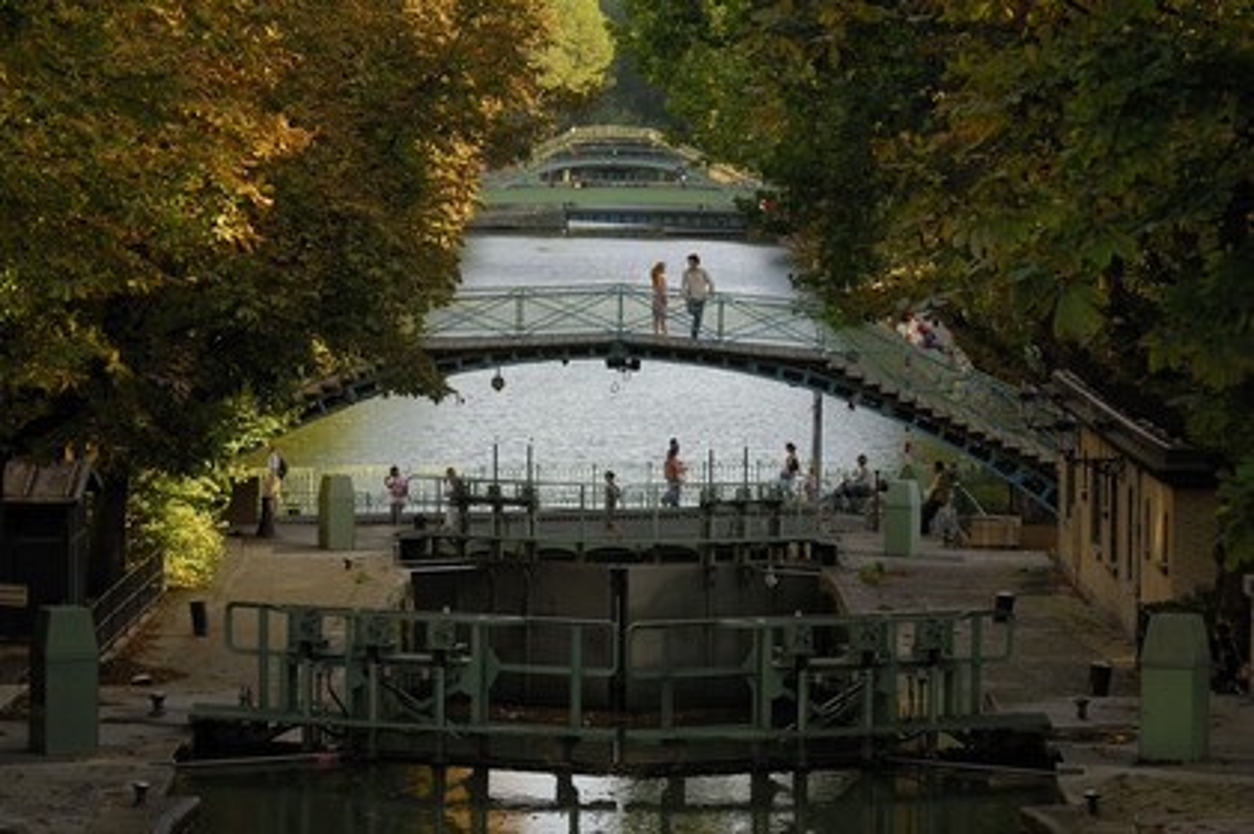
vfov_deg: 11.1
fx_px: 4281
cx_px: 627
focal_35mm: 123
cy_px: 417
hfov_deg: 16.7
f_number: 3.5
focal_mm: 82
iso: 100
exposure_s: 1/200
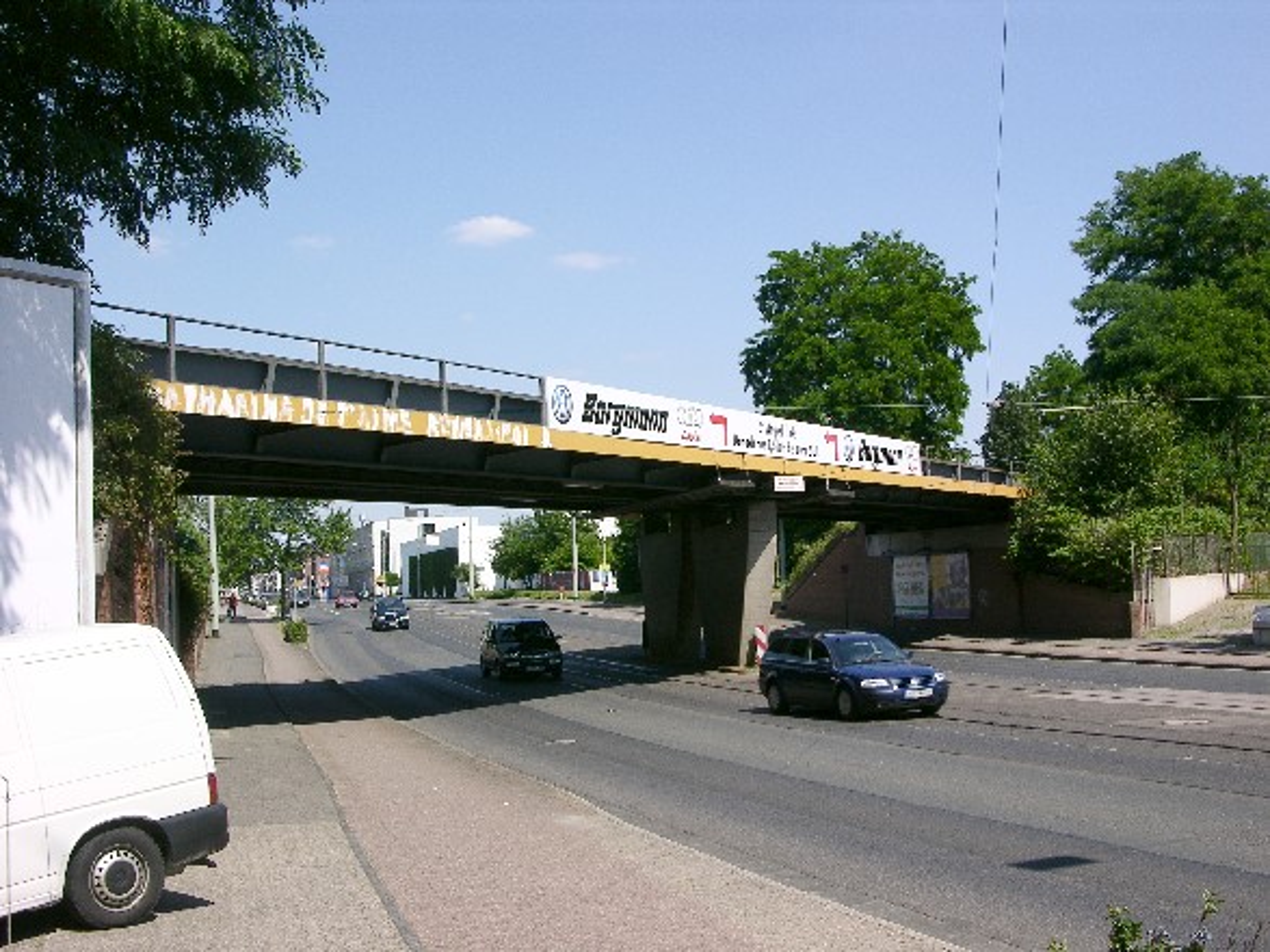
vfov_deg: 31.5
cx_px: 635
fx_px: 1687
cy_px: 476
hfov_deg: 41.2
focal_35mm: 46
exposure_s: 1/150
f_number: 7.5
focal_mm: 11.6
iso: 50
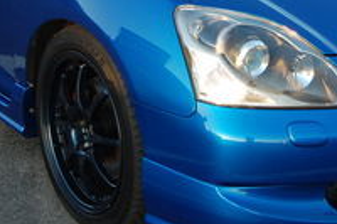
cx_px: 256
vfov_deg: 10.8
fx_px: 1169
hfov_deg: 16.3
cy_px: -34
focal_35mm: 125
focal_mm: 26
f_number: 5.6
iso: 320
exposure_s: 1/125
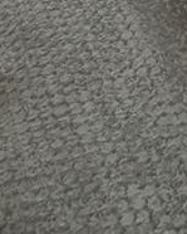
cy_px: -501
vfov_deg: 10.9
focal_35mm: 88
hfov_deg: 17.5
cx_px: 80
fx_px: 608
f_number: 2.2
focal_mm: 2.22
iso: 50
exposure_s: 1/229
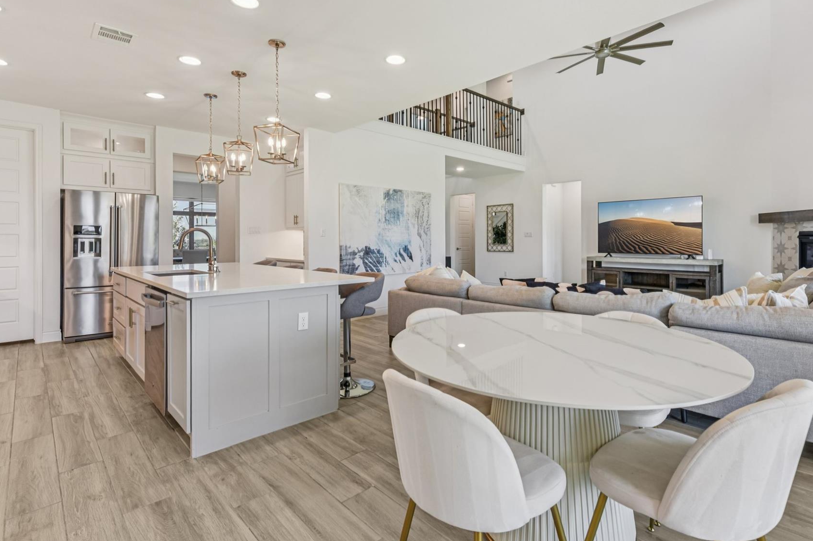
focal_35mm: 17
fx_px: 384
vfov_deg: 70.2
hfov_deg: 93.2
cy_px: 244
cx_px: 430
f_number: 8
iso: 100
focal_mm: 14
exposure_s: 1/13
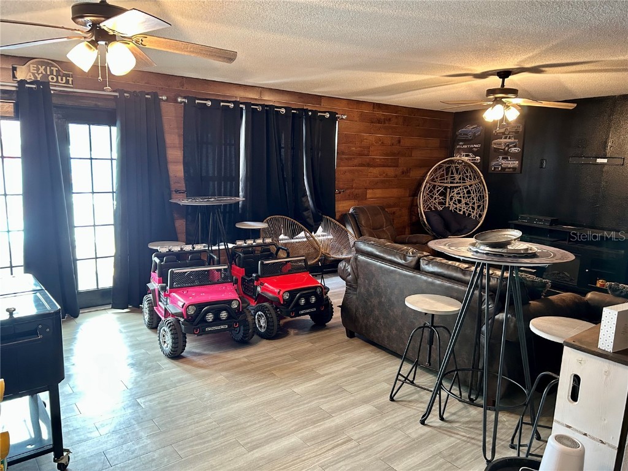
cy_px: 236
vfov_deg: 53.1
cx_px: 314
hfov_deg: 67.3
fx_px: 472
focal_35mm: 26
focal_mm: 5.7
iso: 250
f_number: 1.5
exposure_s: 1/60
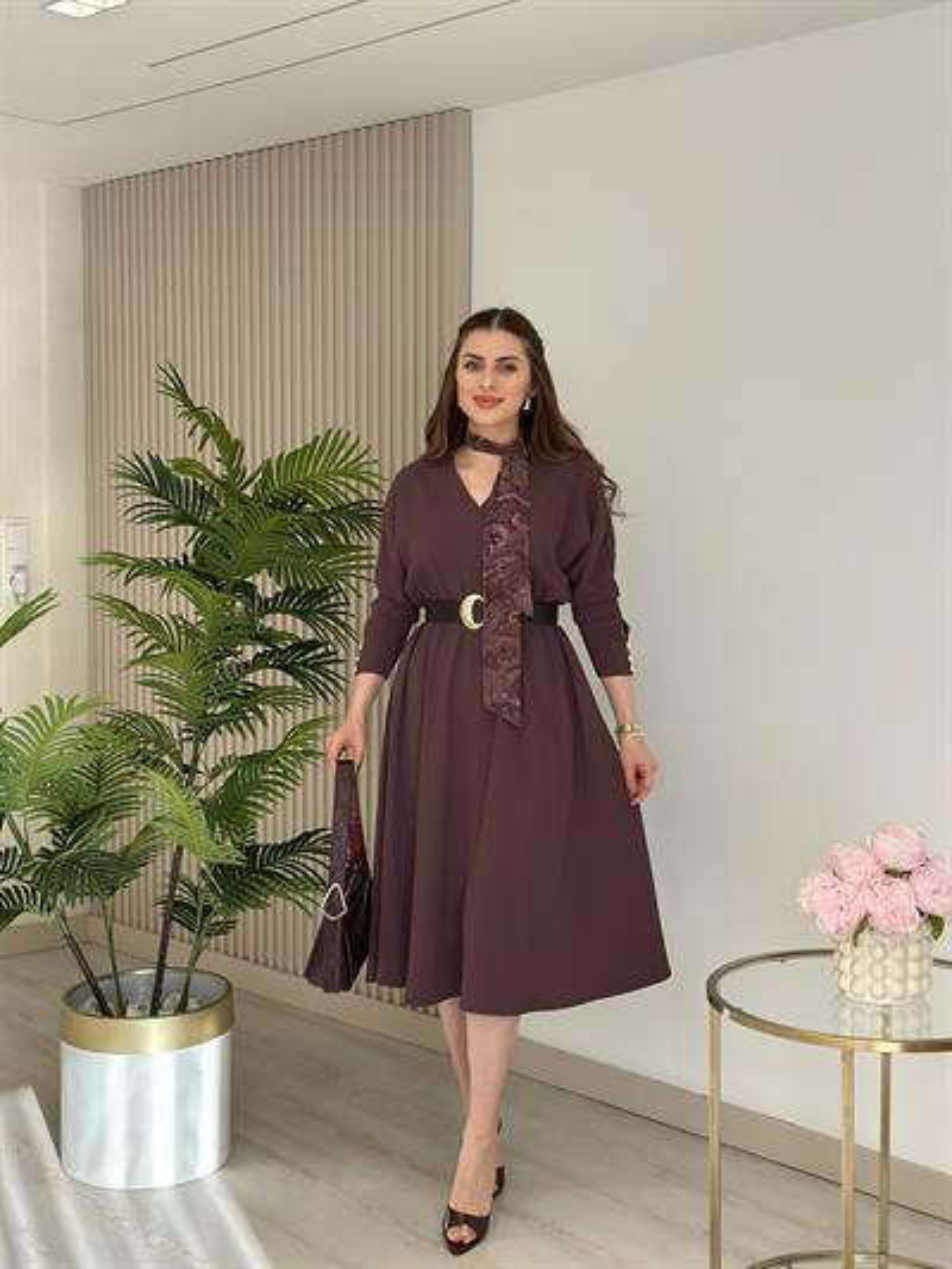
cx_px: 476
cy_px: 634
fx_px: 1759
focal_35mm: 48
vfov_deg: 39.6
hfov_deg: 30.3
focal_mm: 6.86
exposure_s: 1/491
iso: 80
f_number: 1.78
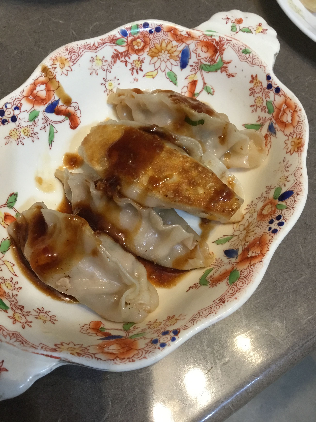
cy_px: 211
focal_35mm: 31
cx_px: 158
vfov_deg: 58.4
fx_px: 377
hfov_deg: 45.4
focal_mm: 3.3
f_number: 2.4
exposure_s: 1/33
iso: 125
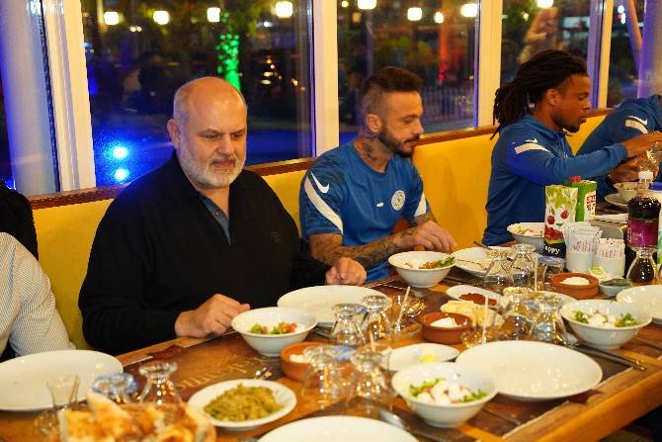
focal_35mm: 46
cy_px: 221
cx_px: 331
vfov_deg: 29.0
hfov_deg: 42.3
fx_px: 855
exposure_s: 1/80
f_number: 3.5
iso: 5000
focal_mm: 46.5
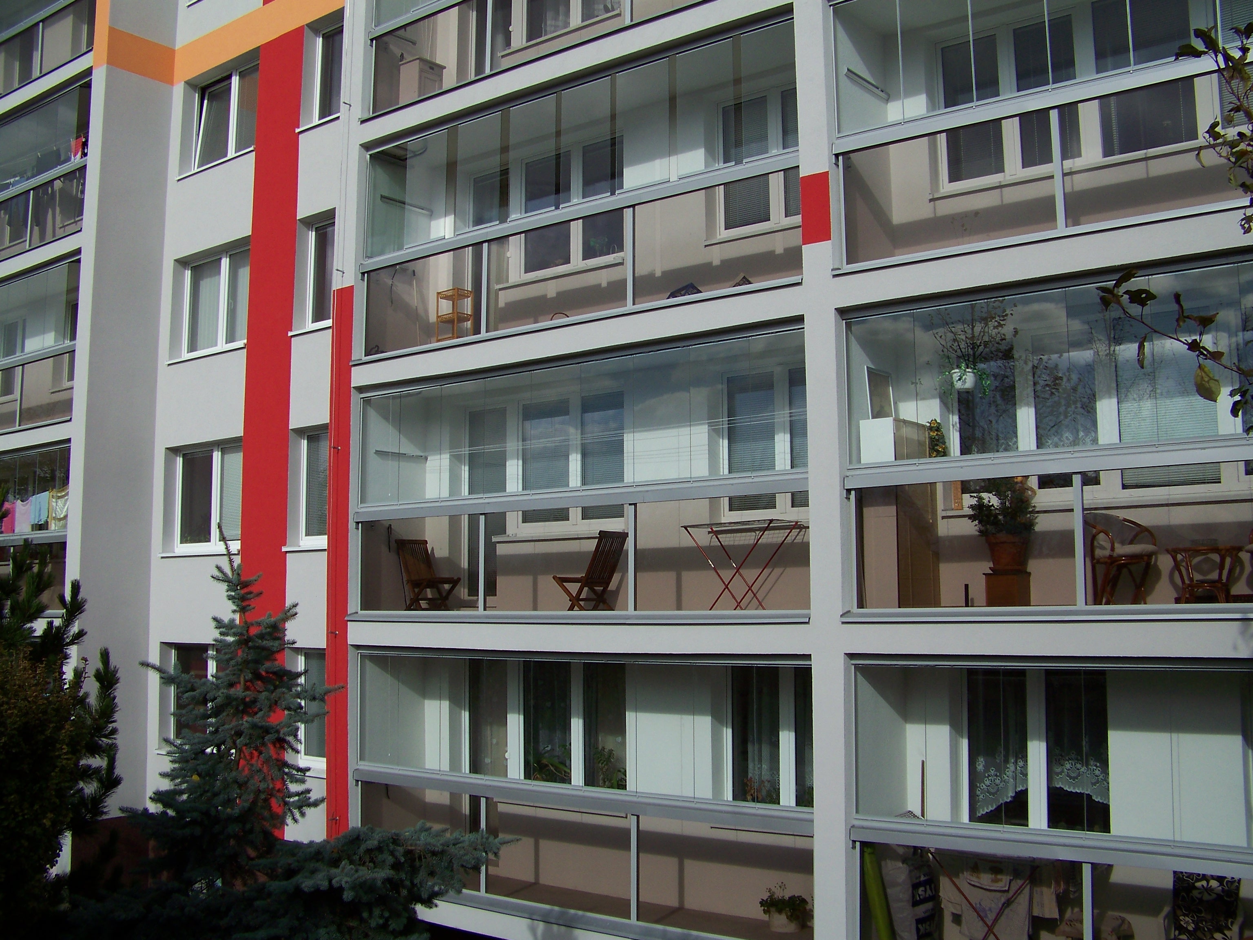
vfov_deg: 39.7
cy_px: 470
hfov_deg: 51.4
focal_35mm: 36
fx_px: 1303
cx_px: 626
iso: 64
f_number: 4
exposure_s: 1/640
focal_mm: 5.85
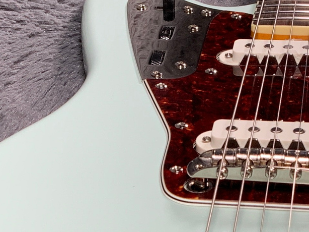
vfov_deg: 12.0
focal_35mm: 121
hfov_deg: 16.3
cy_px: 258
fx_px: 1080
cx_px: 206
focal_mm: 3
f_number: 1.8
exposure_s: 1/104
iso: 32
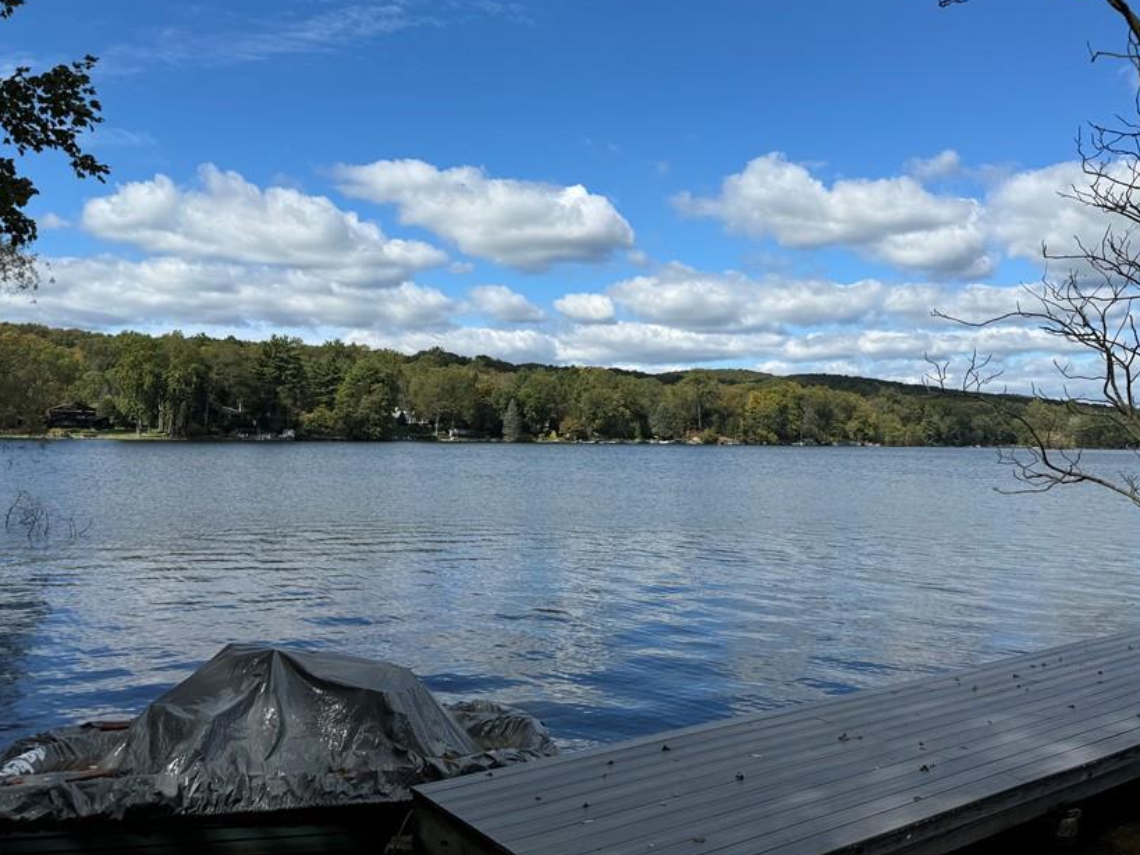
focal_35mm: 30
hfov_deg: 59.9
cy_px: 384
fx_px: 988
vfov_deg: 46.7
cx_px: 615
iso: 80
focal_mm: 6.76
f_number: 1.78
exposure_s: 1/5814
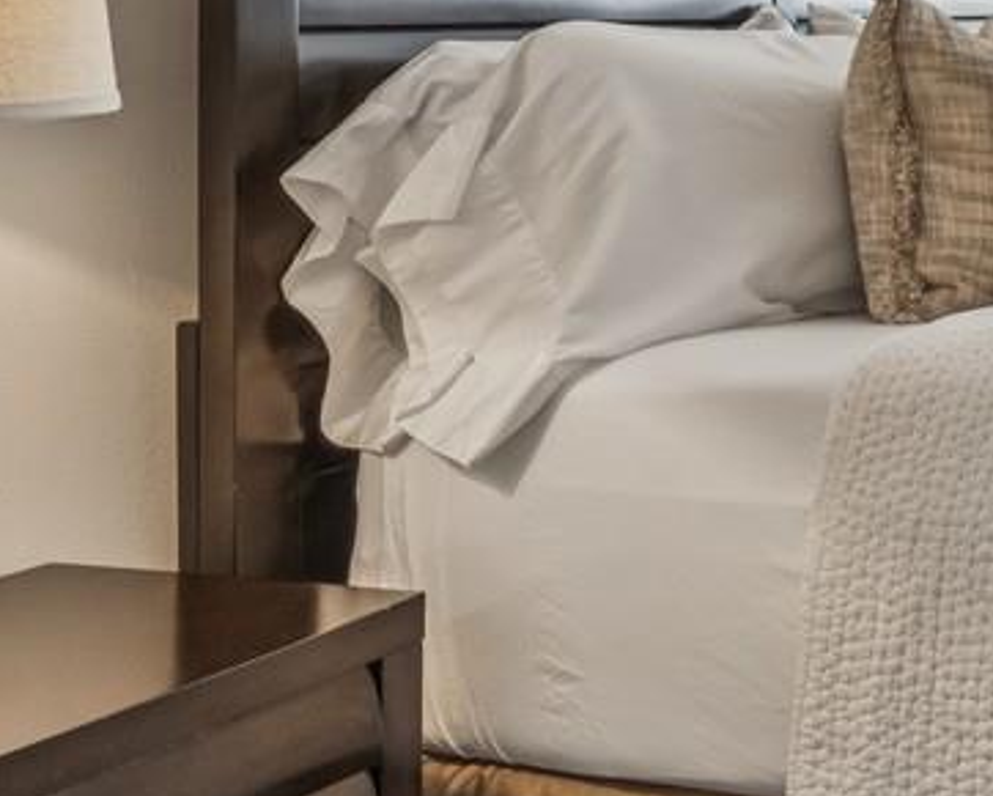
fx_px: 1705
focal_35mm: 58
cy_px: 77
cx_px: 1703
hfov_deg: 22.4
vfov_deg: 25.4
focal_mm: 14
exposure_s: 1/60
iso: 200
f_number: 8
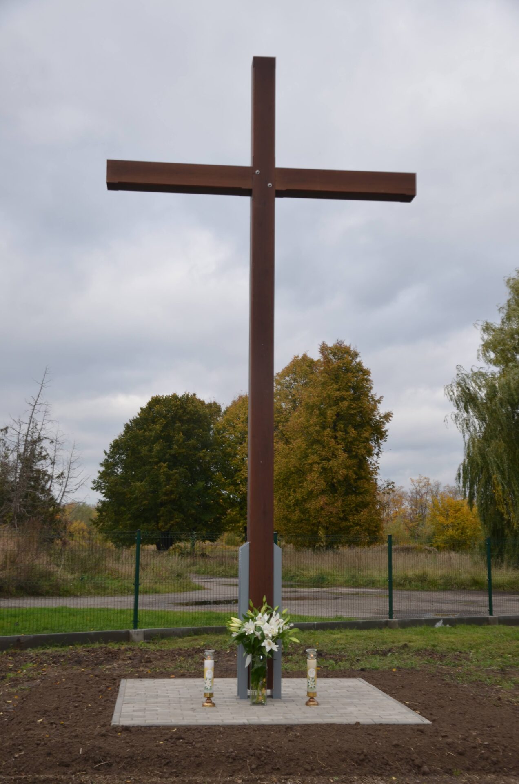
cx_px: 260
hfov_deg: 28.0
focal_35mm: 48
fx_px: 1042
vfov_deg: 41.2
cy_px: 392
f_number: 5
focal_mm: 32
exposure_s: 1/200
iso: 100
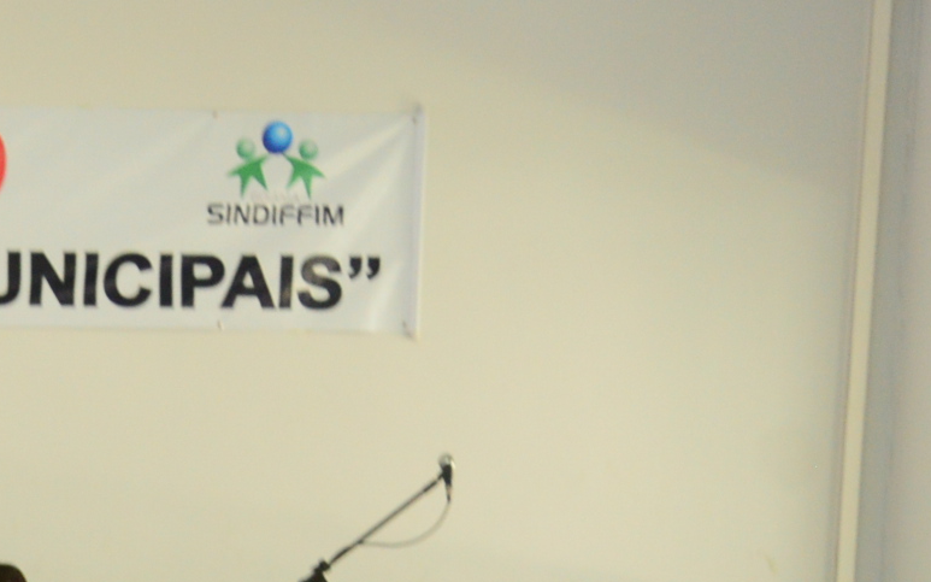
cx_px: -413
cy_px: 950
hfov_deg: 8.4
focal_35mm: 246
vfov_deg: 5.3
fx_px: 6241
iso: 1600
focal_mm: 62
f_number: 4
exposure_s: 1/125
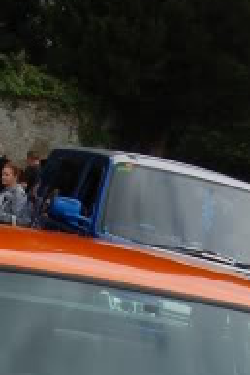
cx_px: 158
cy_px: 558
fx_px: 1158
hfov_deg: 12.3
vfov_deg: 16.8
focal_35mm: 111
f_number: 9
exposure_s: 1/320
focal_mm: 18
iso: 200
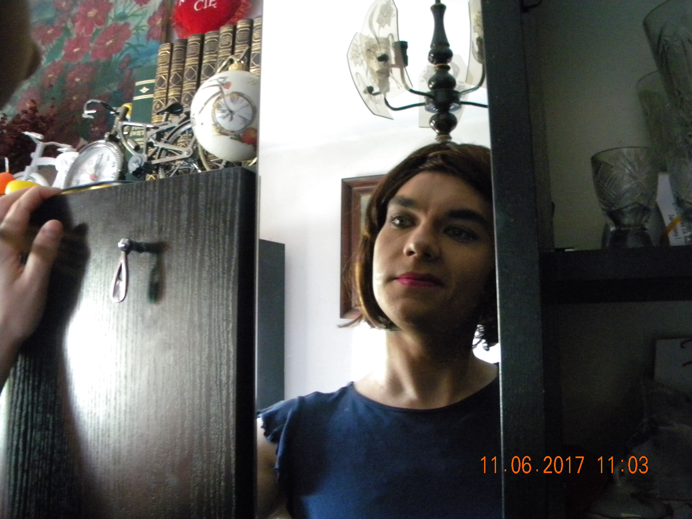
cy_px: 260
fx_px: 560
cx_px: 346
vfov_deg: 49.7
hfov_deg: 63.4
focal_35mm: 28
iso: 800
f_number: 3.5
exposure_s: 1/5.3
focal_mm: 5
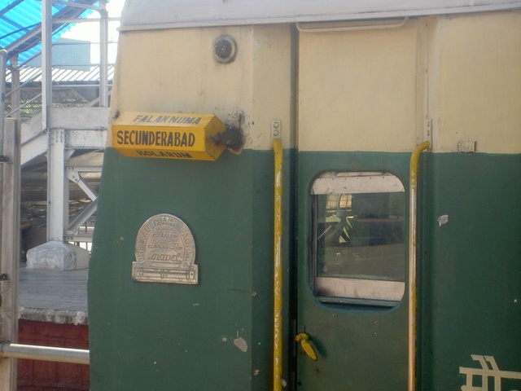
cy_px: 196
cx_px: 260
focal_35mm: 102
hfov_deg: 19.3
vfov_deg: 14.5
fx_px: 1535
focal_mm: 16.8
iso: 50
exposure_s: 1/100
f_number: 4.9
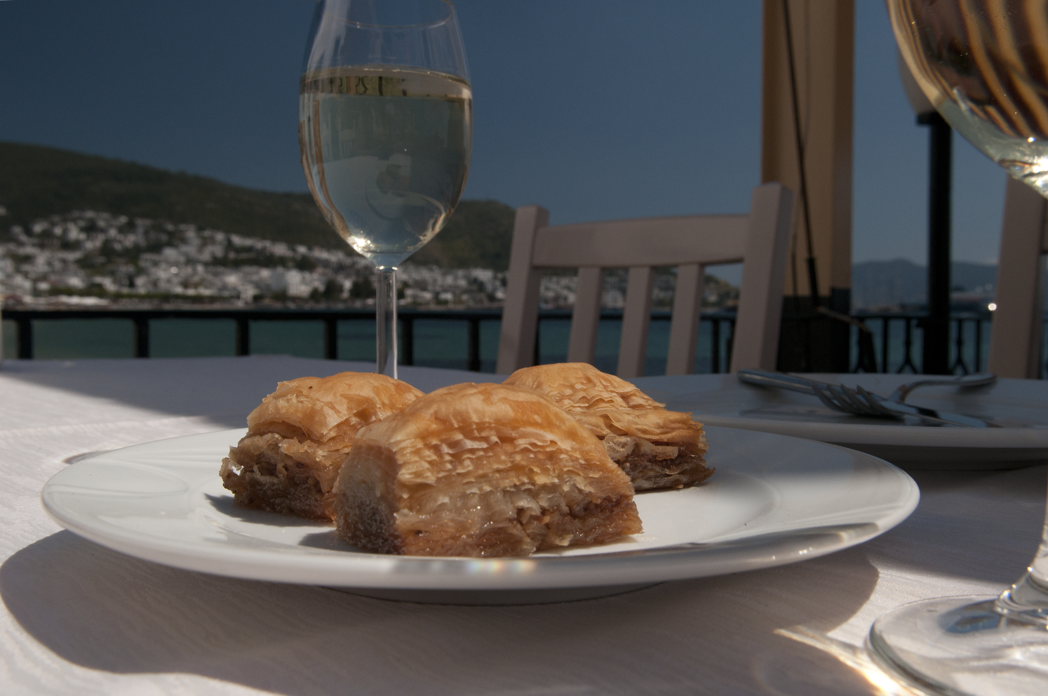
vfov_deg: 39.9
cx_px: 524
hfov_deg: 57.3
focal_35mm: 33
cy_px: 348
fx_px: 959
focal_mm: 22
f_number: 11
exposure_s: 1/500
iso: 400
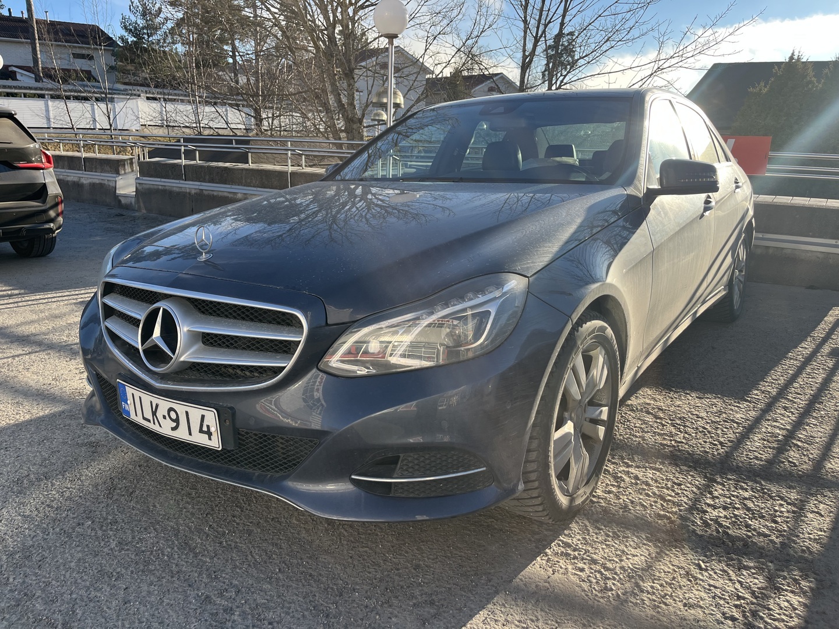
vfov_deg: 53.1
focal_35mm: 26
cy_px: 314
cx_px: 420
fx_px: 630
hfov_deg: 67.3
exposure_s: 1/1266
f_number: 1.6
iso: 50
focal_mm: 5.1
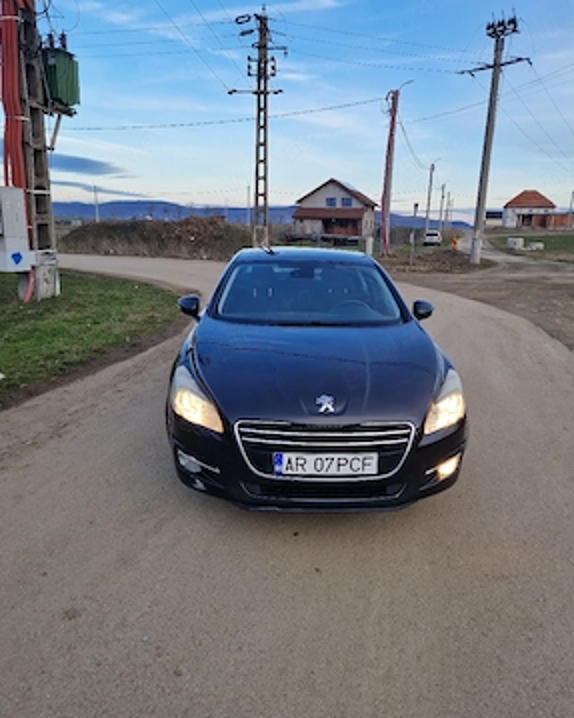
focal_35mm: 25
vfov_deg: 68.1
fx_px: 531
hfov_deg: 56.8
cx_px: 288
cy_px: 360
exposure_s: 1/1667
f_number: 1.8
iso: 50
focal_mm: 5.4
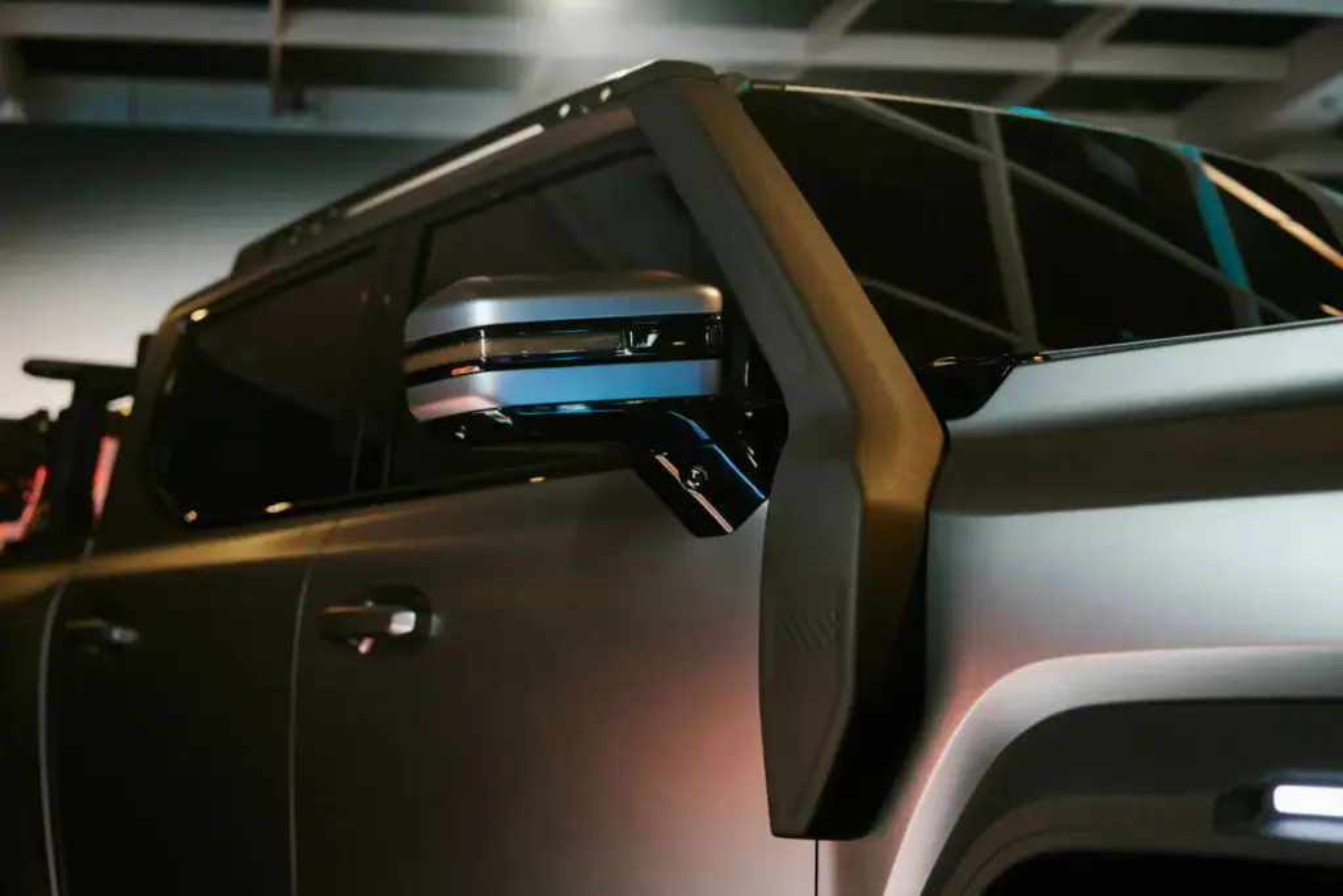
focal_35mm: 49
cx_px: 672
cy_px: 448
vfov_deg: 27.5
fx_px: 1828
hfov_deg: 40.3
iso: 500
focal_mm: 49
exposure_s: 1/50
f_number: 2.8
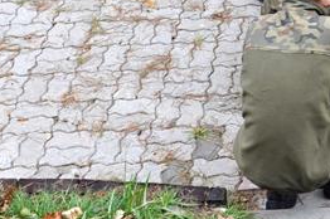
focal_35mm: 104
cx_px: 446
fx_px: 952
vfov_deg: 12.7
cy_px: -77
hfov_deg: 18.2
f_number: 4.5
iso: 640
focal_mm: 32
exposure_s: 1/80
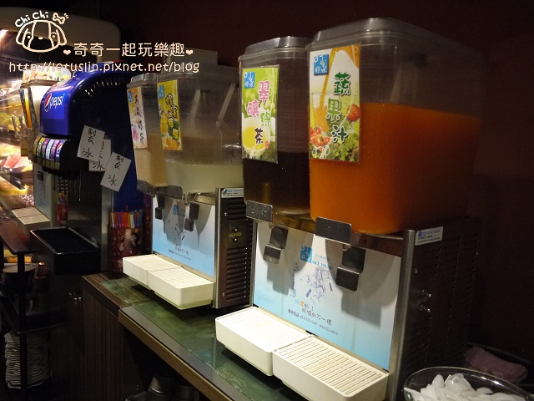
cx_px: 267
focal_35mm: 28
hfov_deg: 63.4
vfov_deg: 49.7
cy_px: 200
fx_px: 432
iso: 800
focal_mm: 14
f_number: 2.5
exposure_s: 1/80
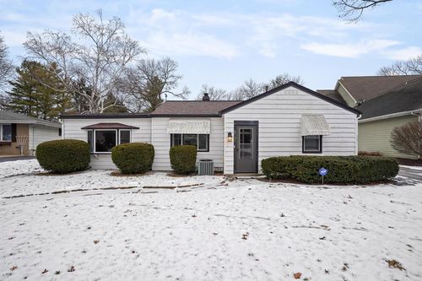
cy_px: 140
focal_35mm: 18
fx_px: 211
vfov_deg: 67.3
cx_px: 211
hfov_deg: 90.0
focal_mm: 18
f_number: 7.1
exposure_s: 1/200
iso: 400
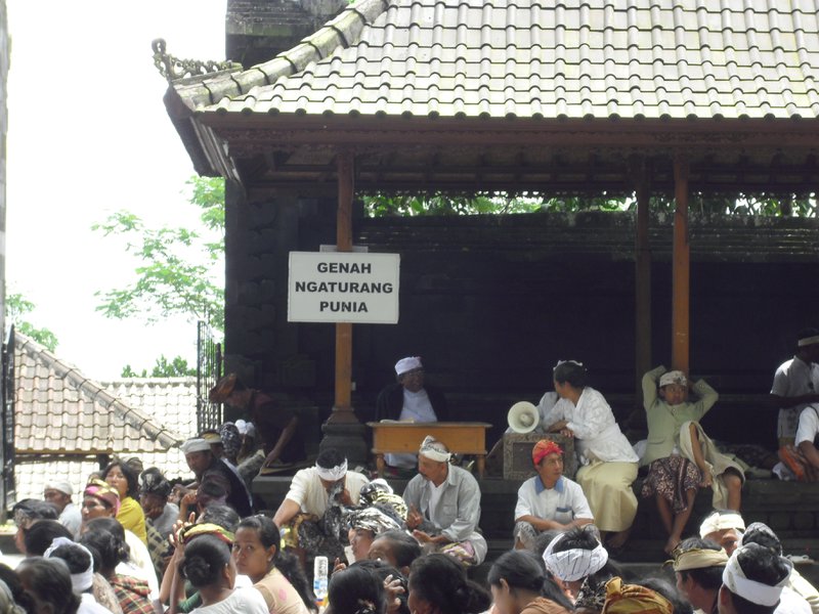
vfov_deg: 13.1
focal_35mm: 113
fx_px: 2674
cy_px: 307
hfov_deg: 17.4
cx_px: 410
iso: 100
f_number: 5.2
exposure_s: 1/100
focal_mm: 18.6
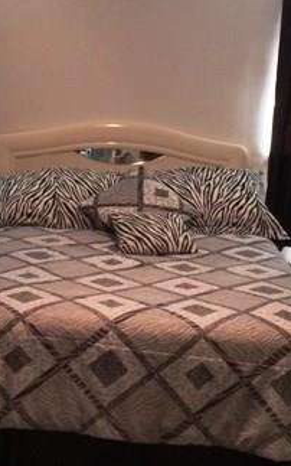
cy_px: 203
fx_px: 799
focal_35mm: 63
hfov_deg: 20.5
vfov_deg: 32.4
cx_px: 88
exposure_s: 1/17
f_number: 2.2
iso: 320
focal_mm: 4.12
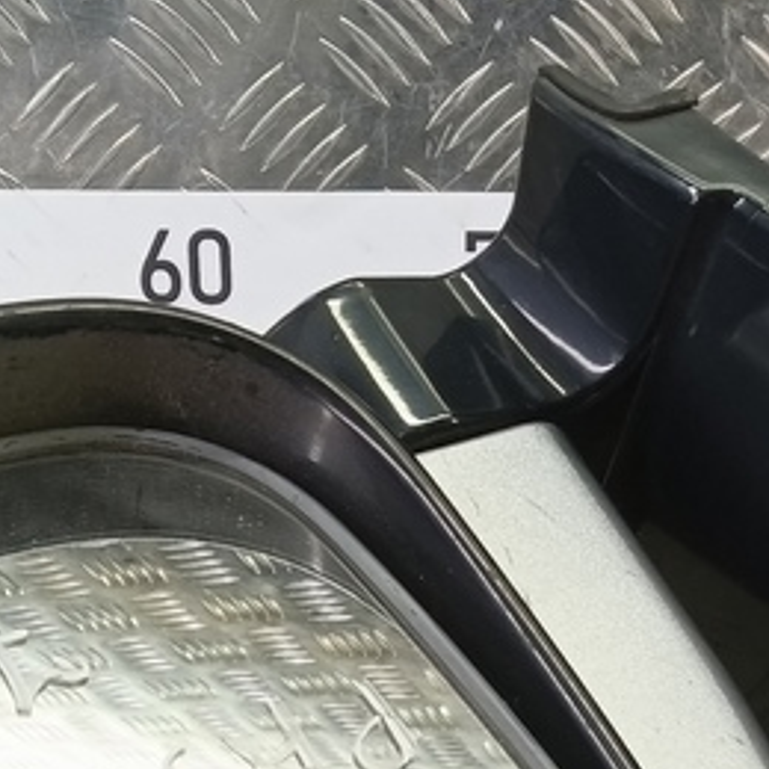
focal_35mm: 80
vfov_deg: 20.4
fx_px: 2011
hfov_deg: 21.6
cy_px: 905
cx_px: 438
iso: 141
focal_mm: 4.11
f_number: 1.6
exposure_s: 1/50
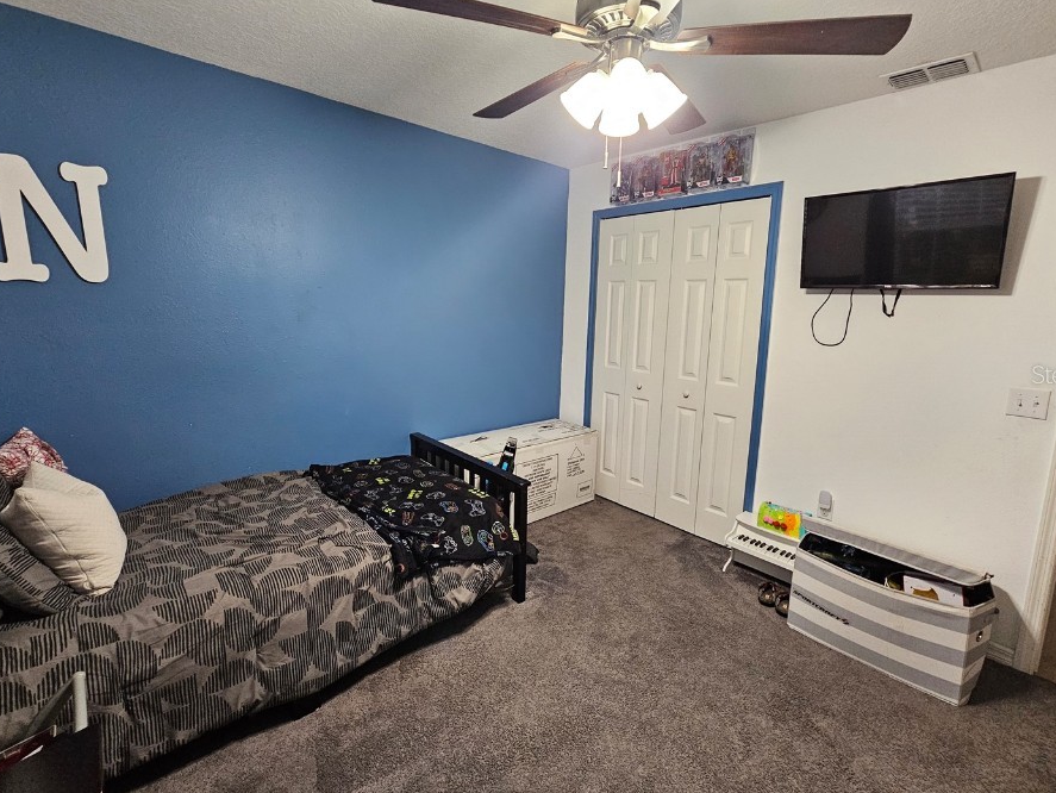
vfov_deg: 81.7
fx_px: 458
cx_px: 535
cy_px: 374
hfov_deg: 98.1
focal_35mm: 15
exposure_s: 1/60
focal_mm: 2.2
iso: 400
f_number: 2.2
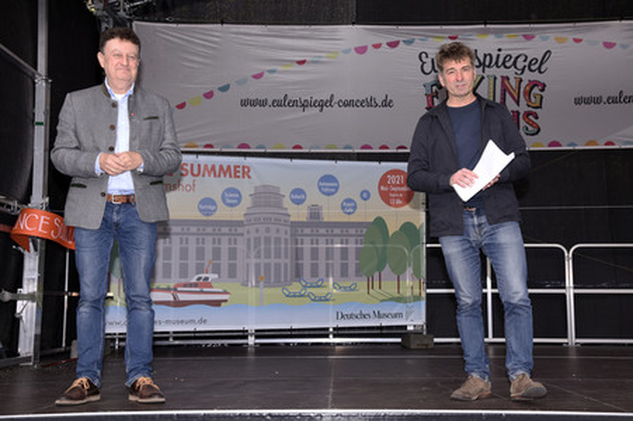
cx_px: 316
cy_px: 210
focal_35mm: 46
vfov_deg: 29.2
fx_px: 808
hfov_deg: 42.8
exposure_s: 1/160
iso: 125
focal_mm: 46
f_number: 6.3
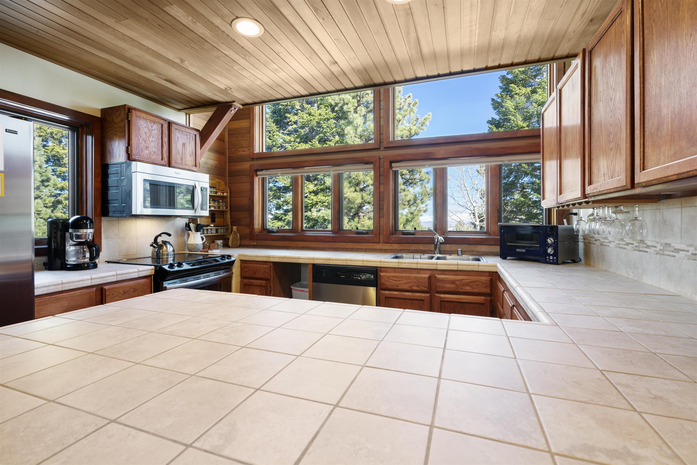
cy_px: 232
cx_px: 348
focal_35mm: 16
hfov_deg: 96.7
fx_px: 310
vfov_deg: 73.7
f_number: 7.1
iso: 100
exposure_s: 2.5
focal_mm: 16
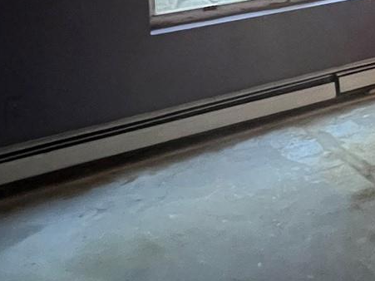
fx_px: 639
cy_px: -117
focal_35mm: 59
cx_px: 550
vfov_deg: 21.5
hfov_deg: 25.4
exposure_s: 1/50
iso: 1000
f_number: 1.8
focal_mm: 1.57
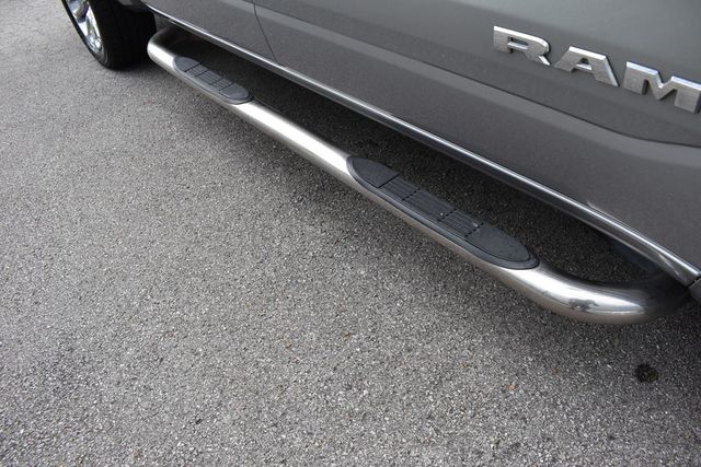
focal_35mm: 27
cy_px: 234
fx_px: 526
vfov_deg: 48.0
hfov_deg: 67.4
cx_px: 350
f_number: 6.3
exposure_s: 1/250
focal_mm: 18
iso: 200
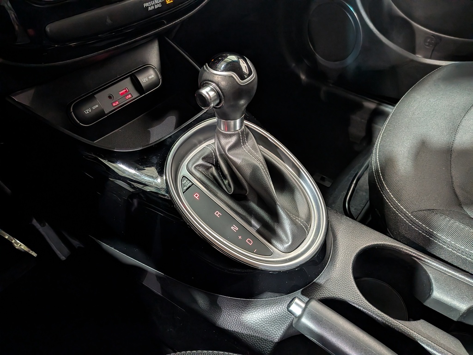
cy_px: 178
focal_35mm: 24
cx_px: 236
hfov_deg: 71.6
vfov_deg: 56.8
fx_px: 328
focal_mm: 4.53
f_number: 1.7
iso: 859
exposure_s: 1/30
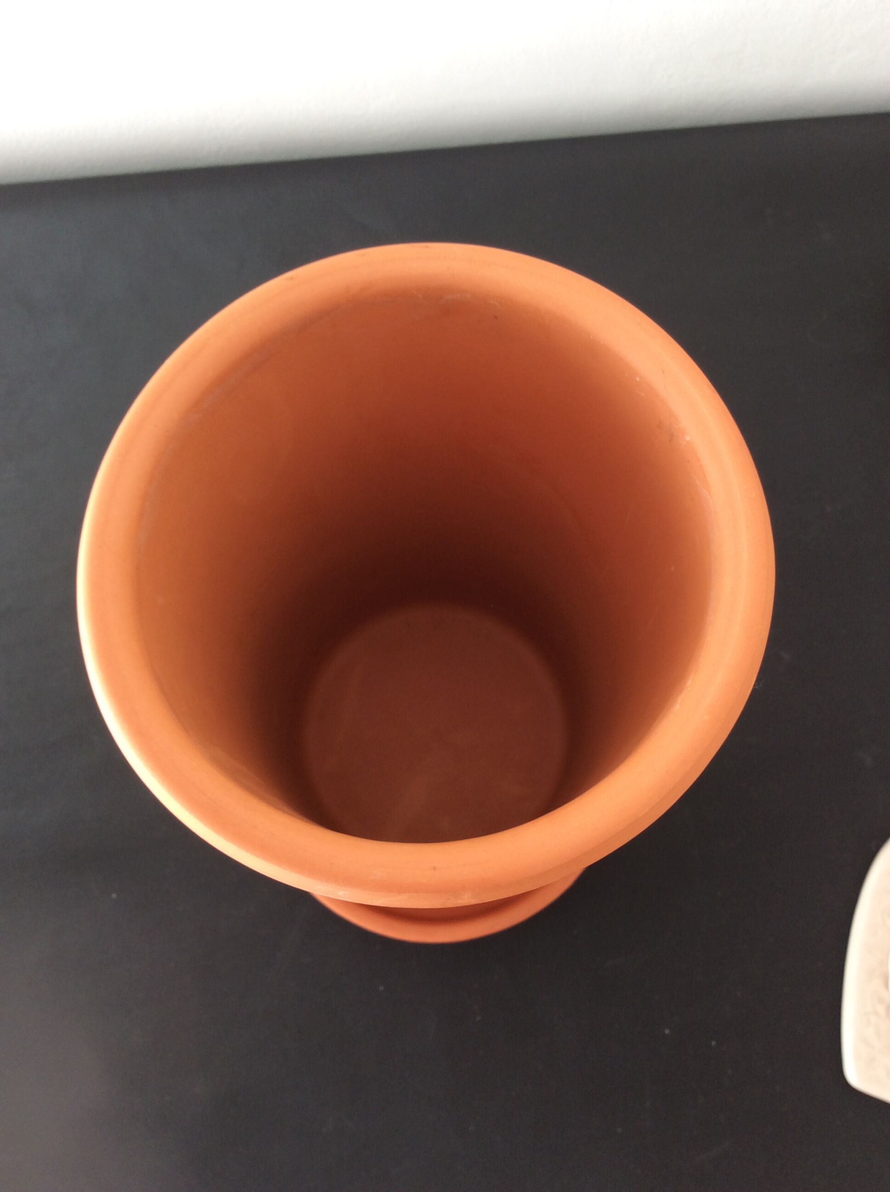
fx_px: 1100
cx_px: 445
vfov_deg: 56.9
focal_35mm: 32
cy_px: 596
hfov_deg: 44.1
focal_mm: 3.3
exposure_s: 1/33
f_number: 2.4
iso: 32
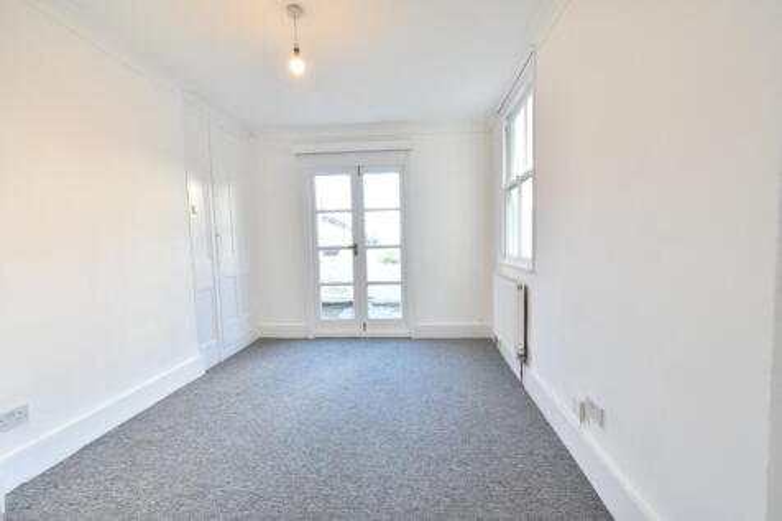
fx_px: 326
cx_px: 391
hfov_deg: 100.4
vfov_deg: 77.3
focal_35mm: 15
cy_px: 260
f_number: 4.5
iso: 500
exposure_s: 1/80
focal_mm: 10
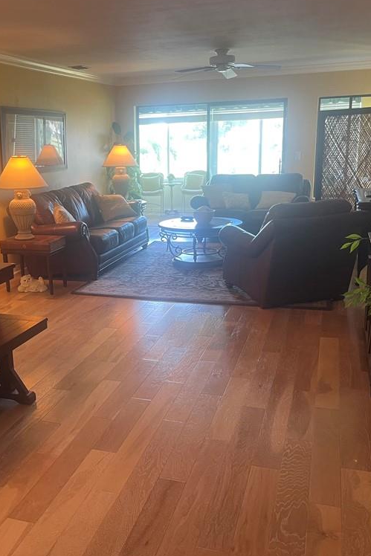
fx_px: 572
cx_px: 115
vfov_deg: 51.9
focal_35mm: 37
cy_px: 274
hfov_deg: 35.5
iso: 100
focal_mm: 5.1
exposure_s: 1/60
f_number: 1.6
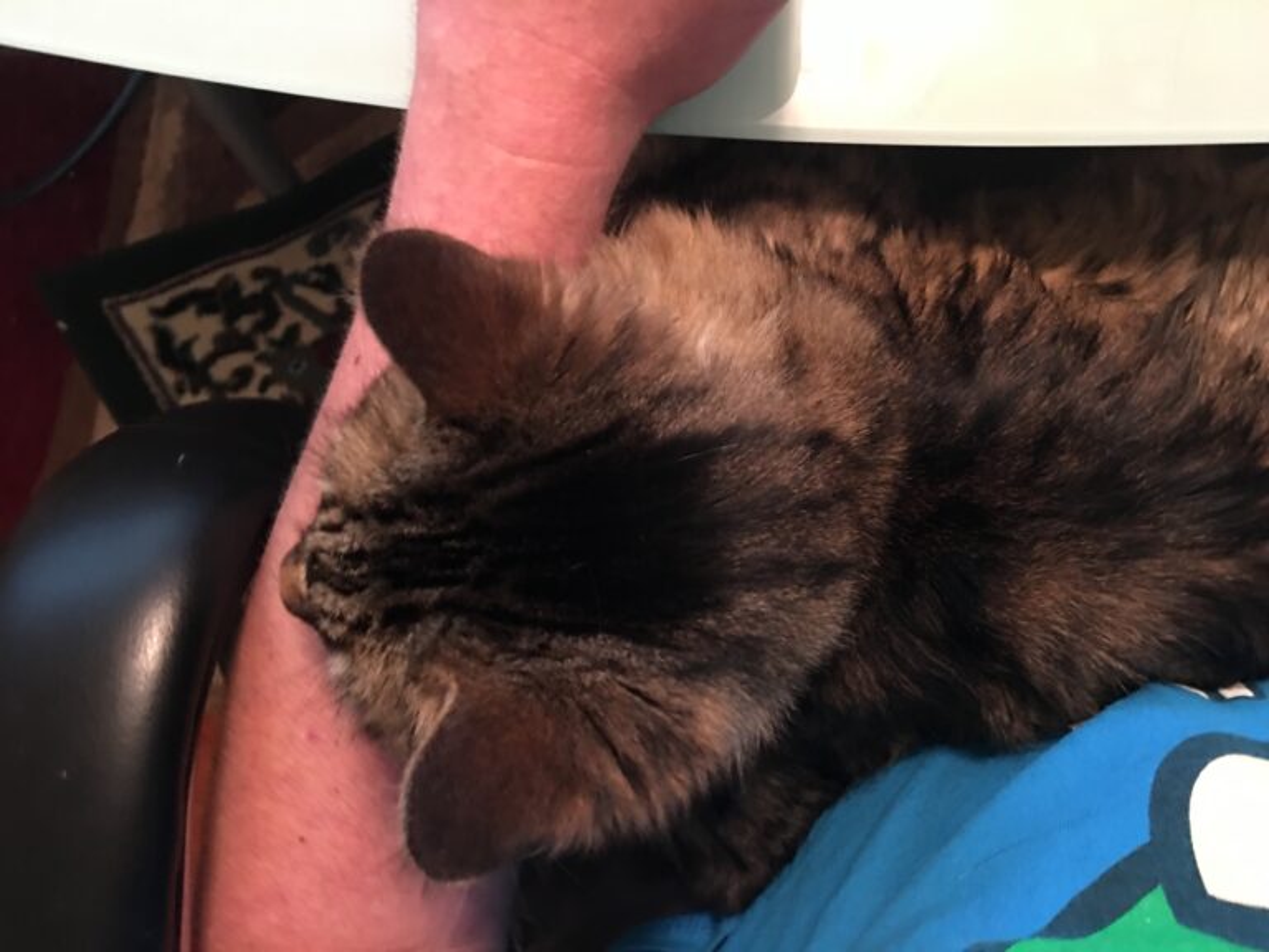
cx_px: 634
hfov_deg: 61.7
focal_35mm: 29
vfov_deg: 48.2
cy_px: 476
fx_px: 1063
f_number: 2.2
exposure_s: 1/4
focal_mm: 4.15
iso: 64
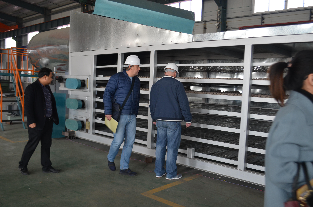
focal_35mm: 33
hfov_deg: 57.3
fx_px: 286
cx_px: 156
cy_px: 104
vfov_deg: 39.8
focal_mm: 22
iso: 400
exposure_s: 1/100
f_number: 5
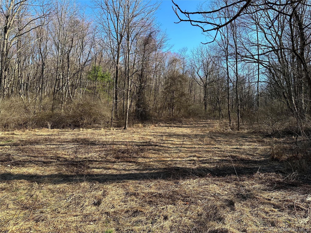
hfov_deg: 71.6
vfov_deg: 56.8
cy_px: 116
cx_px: 156
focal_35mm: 24
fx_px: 216
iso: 80
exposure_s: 1/1304
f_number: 1.78
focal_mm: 6.86
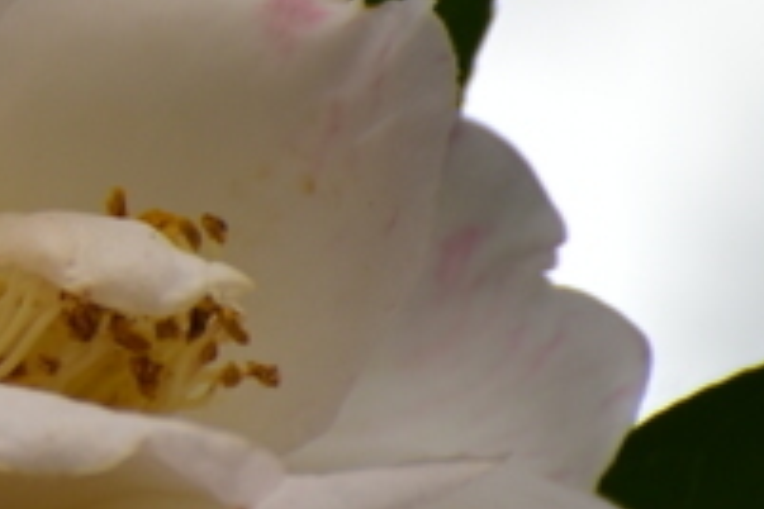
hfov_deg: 2.0
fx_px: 21645
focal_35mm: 1020
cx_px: -973
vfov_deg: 1.3
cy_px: -104
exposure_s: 1/80
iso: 360
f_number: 5.6
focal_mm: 200
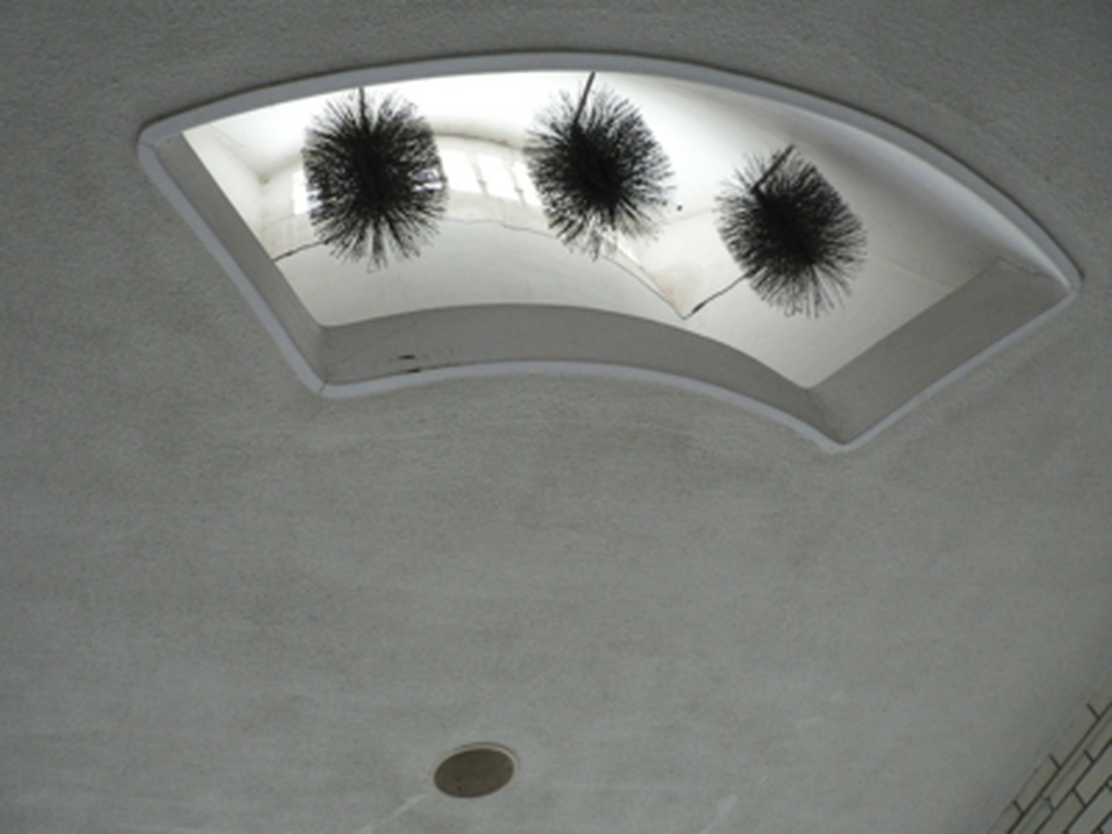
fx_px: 1156
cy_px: 417
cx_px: 556
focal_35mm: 36
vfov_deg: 39.7
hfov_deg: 51.4
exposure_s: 1/30
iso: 400
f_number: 2.8
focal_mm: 6
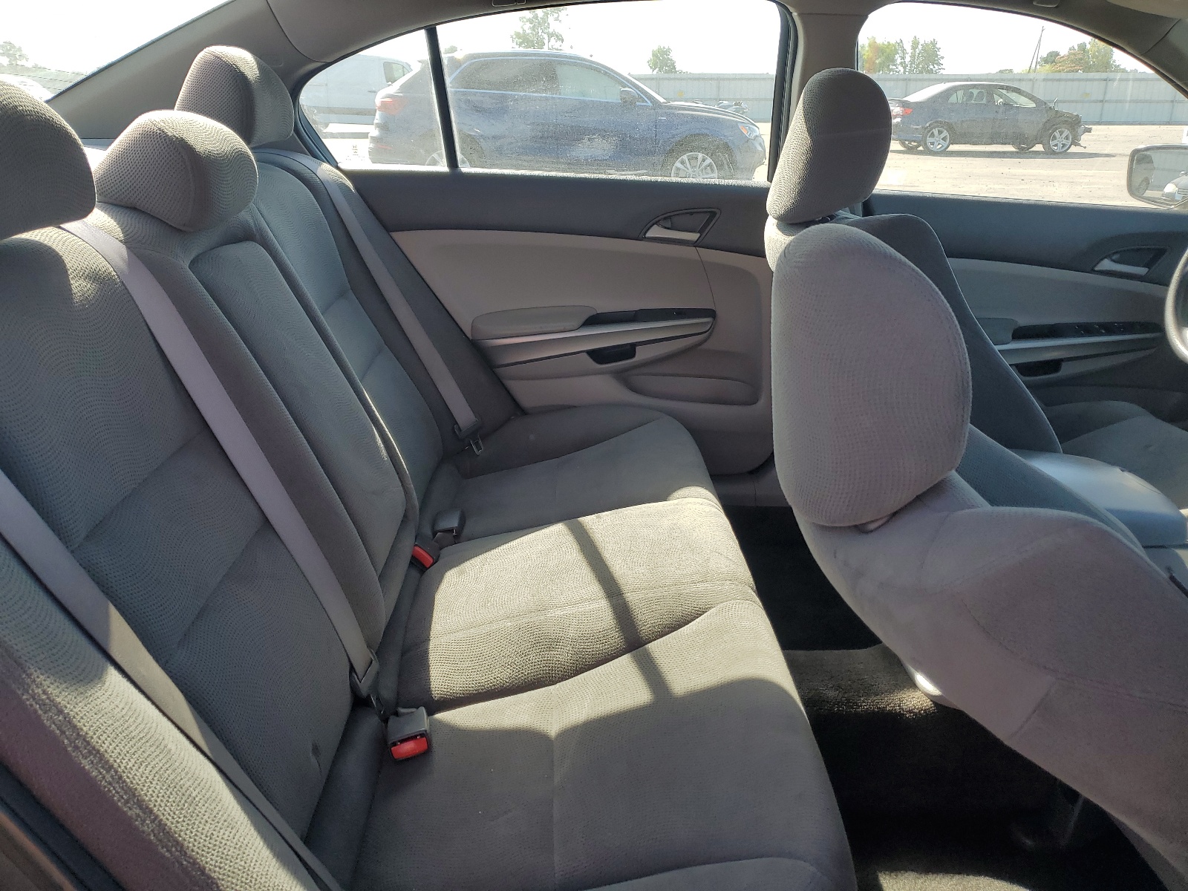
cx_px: 594
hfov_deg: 67.3
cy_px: 446
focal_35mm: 26
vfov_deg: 53.1
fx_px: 892
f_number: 1.5
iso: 50
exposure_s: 1/667
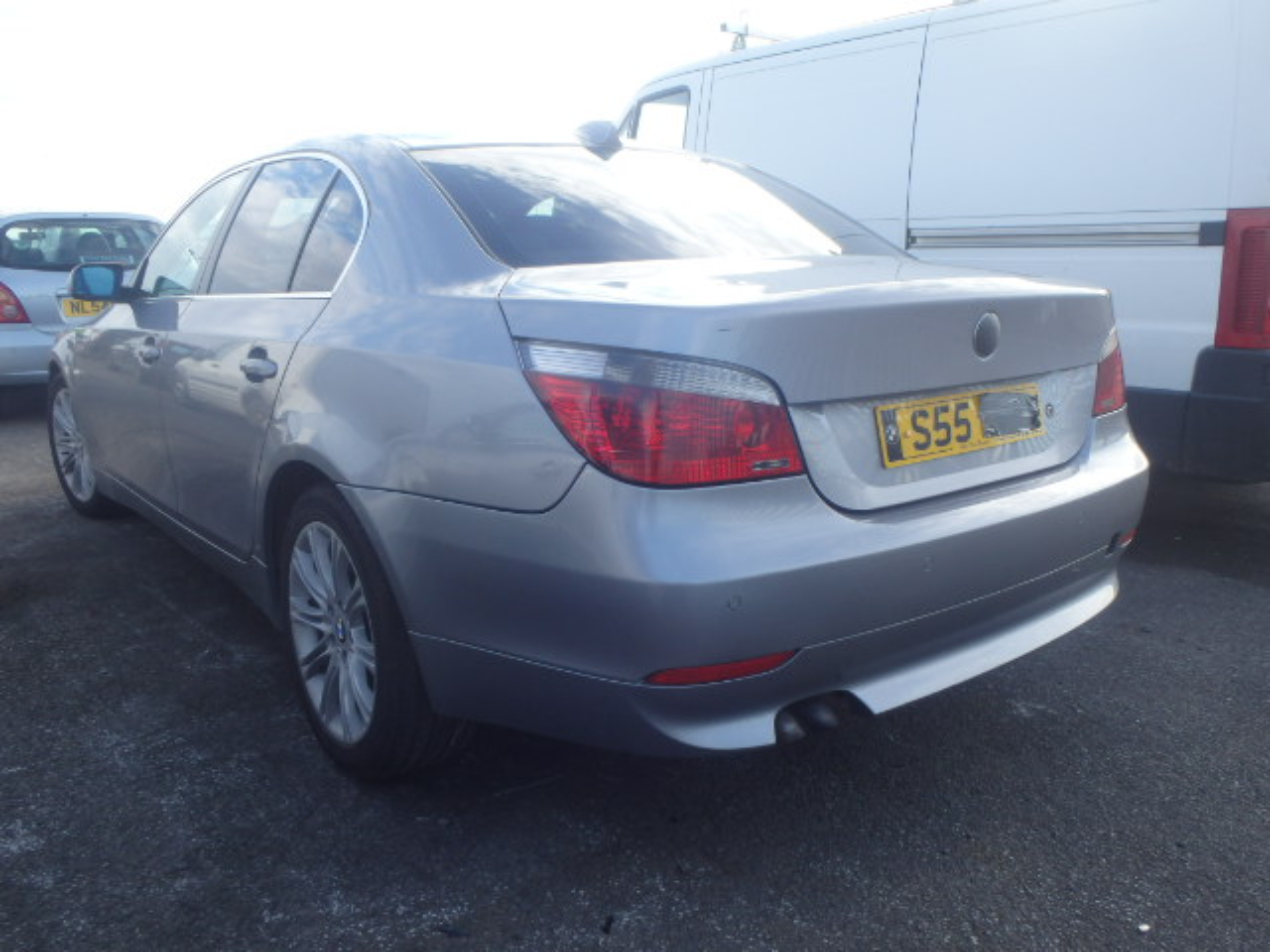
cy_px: 476
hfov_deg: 63.4
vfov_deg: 49.7
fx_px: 1027
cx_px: 635
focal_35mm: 28
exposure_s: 1/200
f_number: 3.9
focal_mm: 5
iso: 125
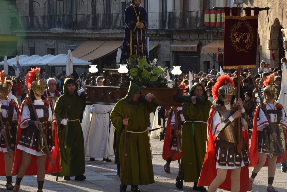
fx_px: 1210
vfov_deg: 9.1
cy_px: 97
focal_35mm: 152
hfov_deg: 13.5
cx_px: 129
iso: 250
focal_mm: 75
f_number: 8
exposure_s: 1/250
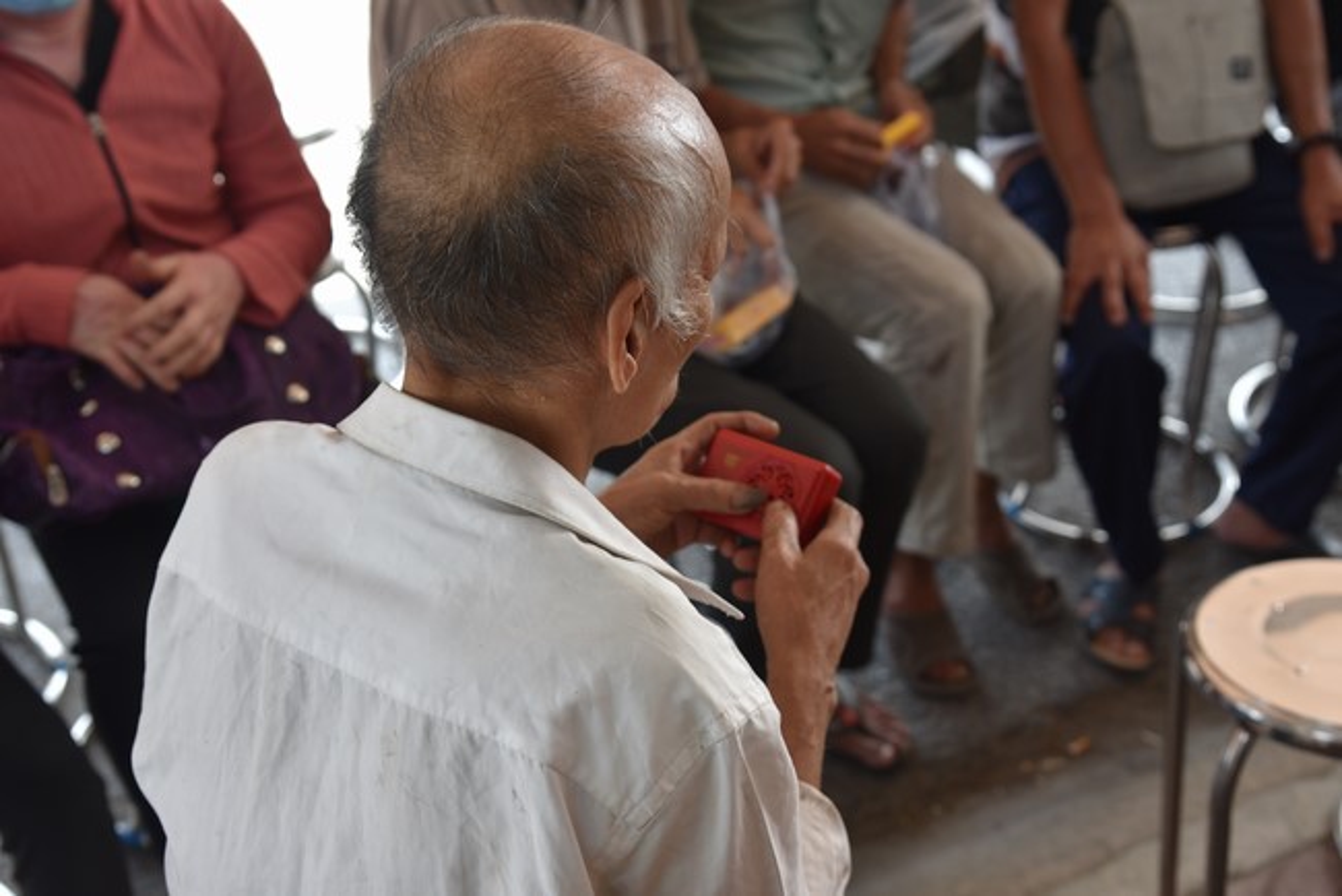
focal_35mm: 52
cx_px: 671
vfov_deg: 26.0
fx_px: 1939
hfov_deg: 38.2
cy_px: 448
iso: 400
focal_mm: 52
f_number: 5
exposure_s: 1/100
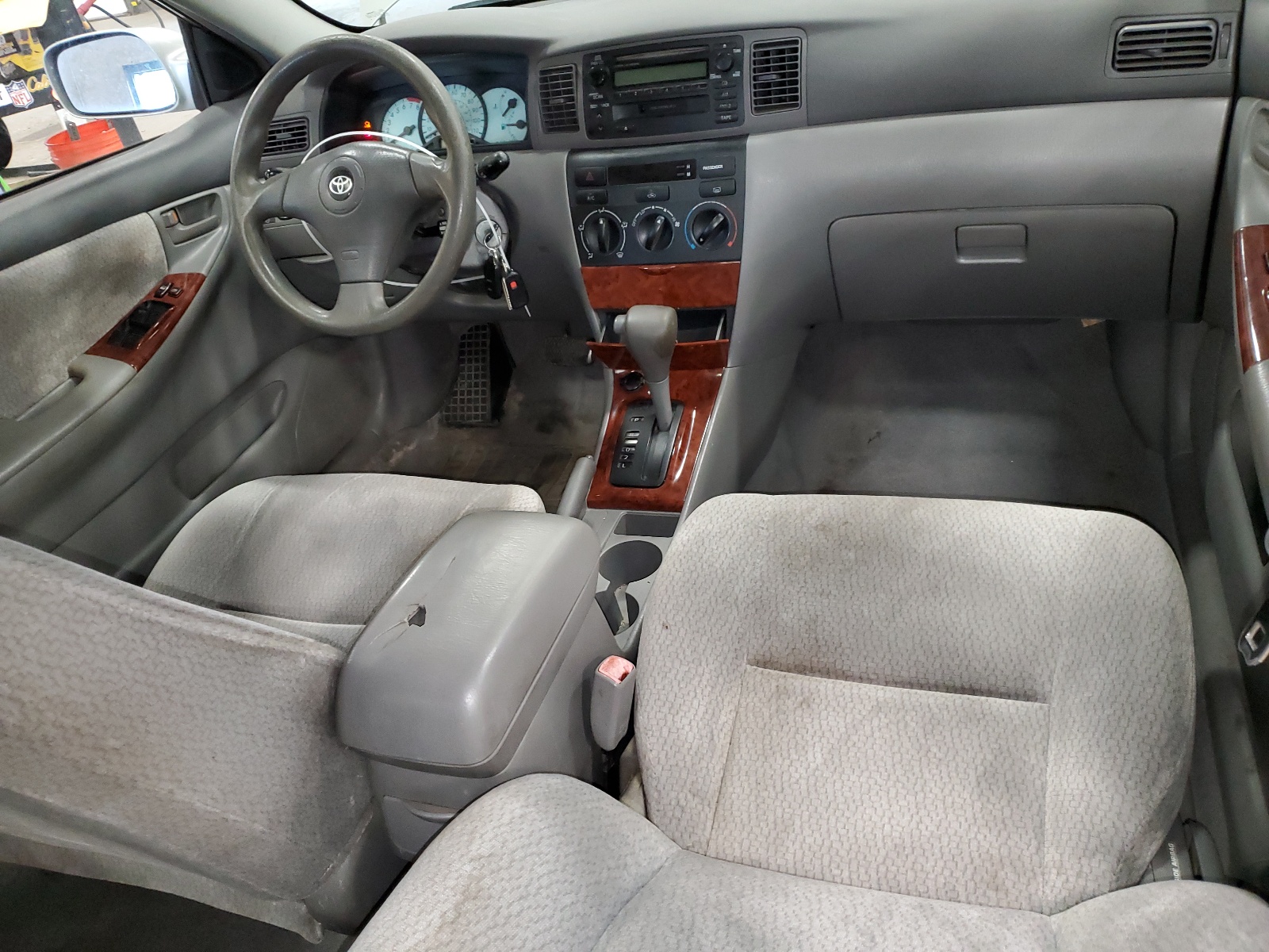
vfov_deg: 53.1
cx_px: 634
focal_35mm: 26
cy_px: 476
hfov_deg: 67.3
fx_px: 953
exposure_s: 1/30
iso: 333
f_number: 1.5
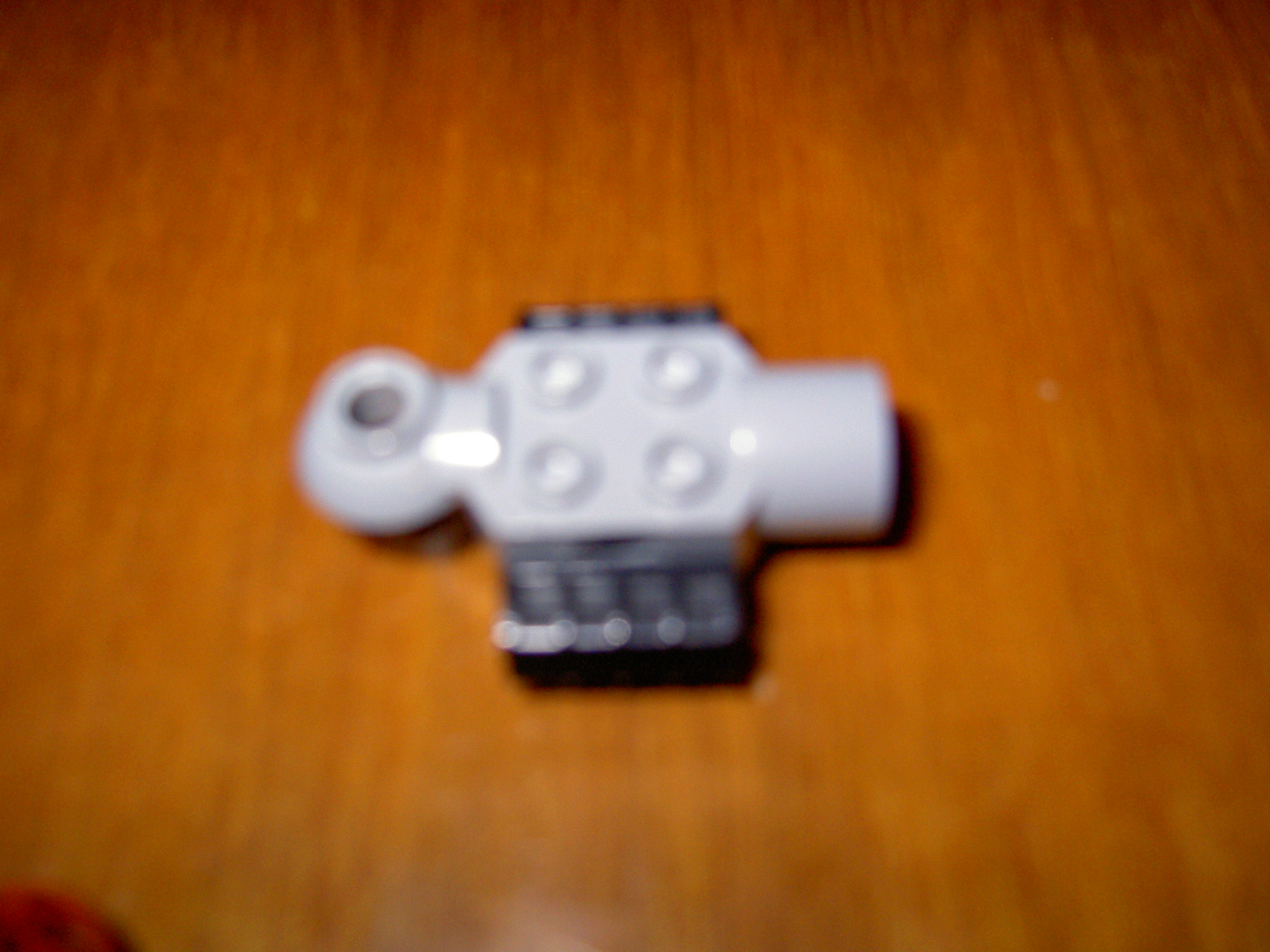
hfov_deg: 54.0
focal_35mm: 34
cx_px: 635
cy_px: 476
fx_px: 1247
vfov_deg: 41.8
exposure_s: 1/60
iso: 100
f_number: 2.8
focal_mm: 5.6
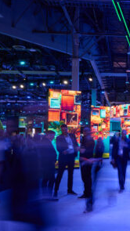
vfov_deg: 37.2
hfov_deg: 19.9
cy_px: 116
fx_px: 343
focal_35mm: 56
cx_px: 162
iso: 100
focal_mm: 35
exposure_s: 1/1.59
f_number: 13
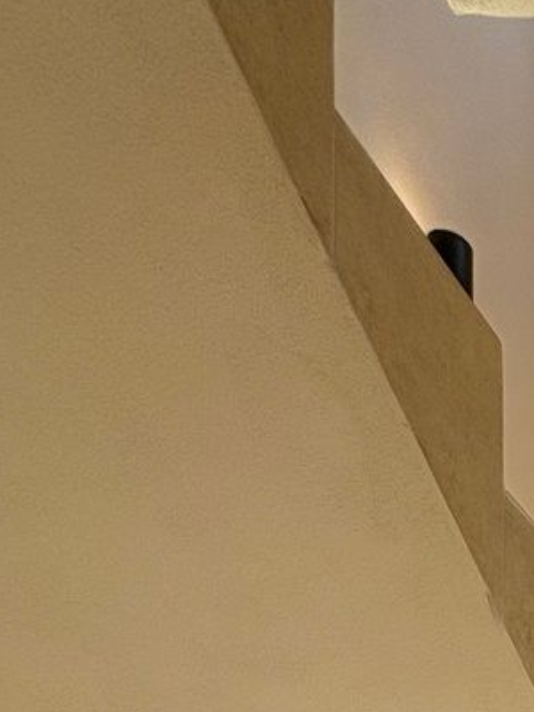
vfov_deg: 24.7
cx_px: 1032
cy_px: 1120
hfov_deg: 18.5
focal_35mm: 56
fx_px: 1152
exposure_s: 1/273
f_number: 2.2
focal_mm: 2.22
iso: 64
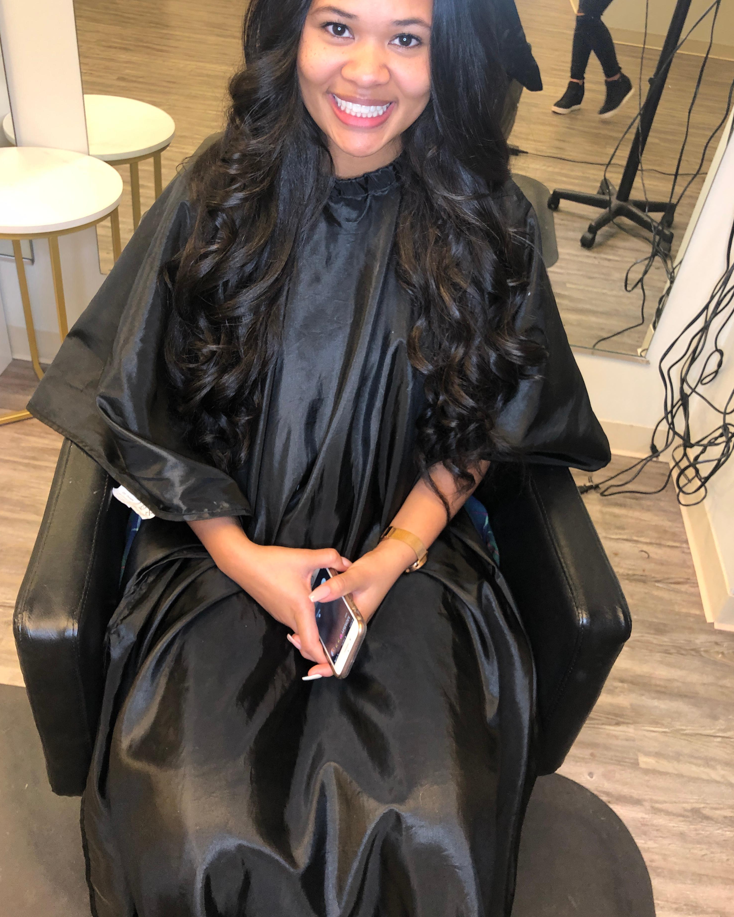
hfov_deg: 48.5
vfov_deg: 58.7
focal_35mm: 30
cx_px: 361
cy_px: 419
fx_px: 815
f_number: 1.8
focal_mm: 4
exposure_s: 1/30
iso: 32
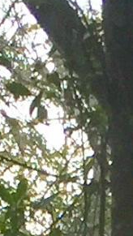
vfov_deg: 6.2
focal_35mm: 326
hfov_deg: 3.7
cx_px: 323
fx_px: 2041
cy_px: 668
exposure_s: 1/347
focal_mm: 4.15
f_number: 2.2
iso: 32
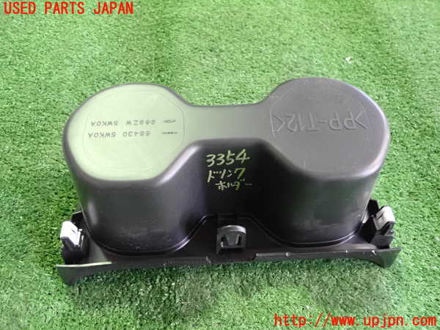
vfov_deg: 46.8
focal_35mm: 30
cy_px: 165
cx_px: 220
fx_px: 381
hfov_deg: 60.0
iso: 1600
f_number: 2.3
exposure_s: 1/60
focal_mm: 5.4
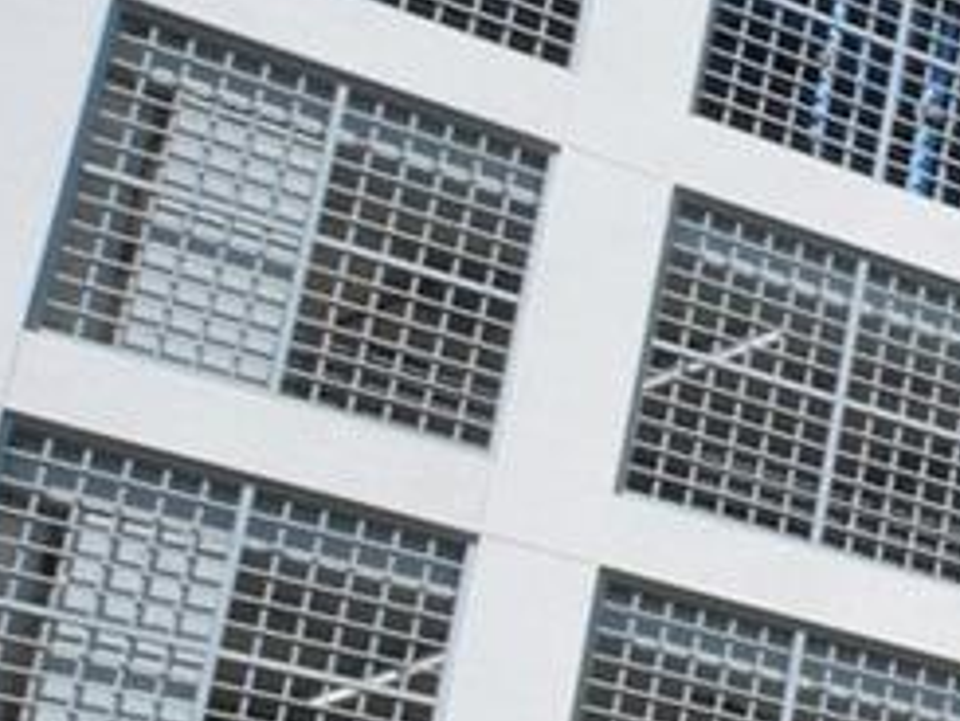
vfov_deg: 14.2
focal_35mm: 94
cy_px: 1242
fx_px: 2608
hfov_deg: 12.5
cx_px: 2649
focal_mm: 10
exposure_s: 1/200
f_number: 10
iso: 100
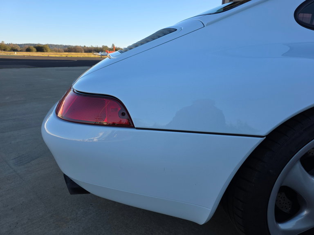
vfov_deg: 58.9
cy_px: 118
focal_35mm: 23
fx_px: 209
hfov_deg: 73.9
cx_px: 157
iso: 80
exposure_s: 1/1628
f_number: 1.7
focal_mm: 6.3
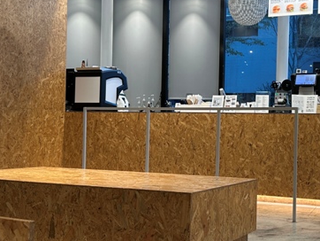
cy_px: 104
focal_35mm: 53
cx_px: 235
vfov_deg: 27.5
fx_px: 490
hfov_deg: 35.4
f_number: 1.78
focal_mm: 6.86
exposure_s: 1/140
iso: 100
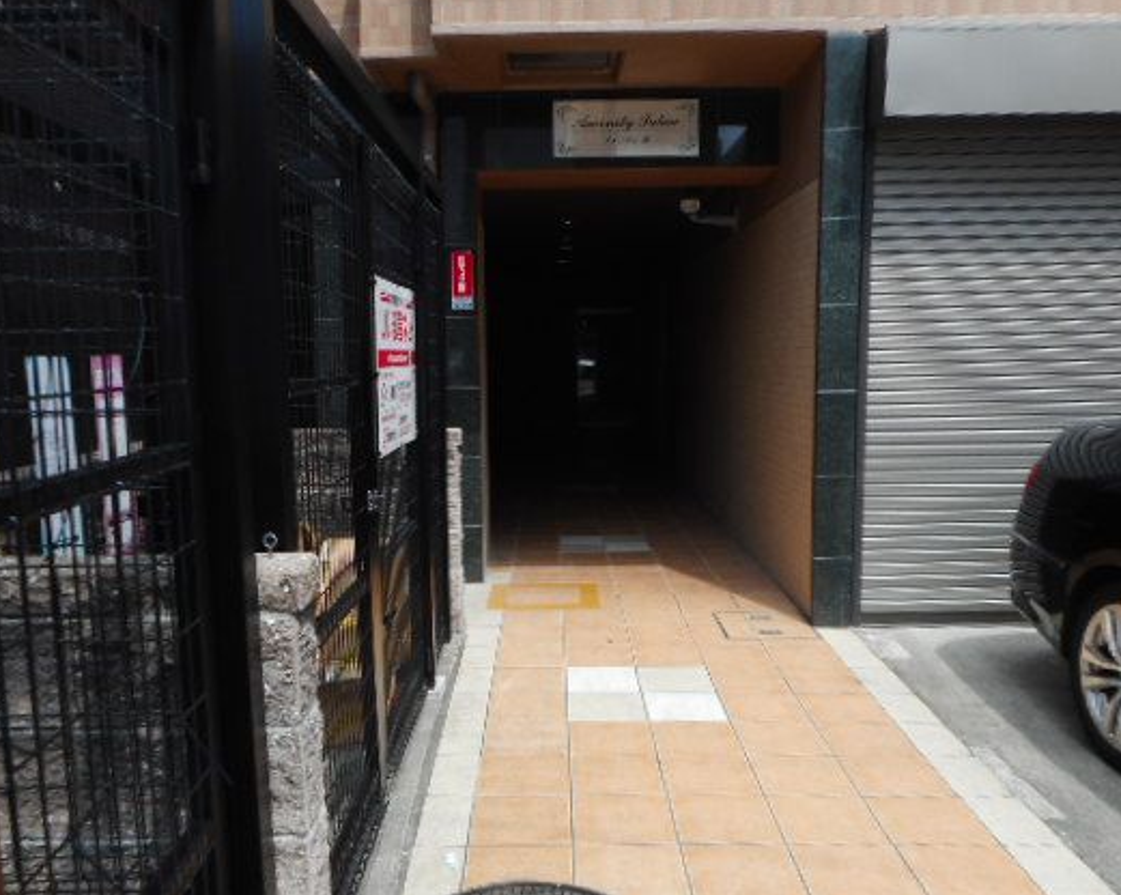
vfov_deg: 48.4
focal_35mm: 30
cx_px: 538
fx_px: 995
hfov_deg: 58.8
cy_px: 488
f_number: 3.7
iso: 80
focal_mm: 4.5
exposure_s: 1/400
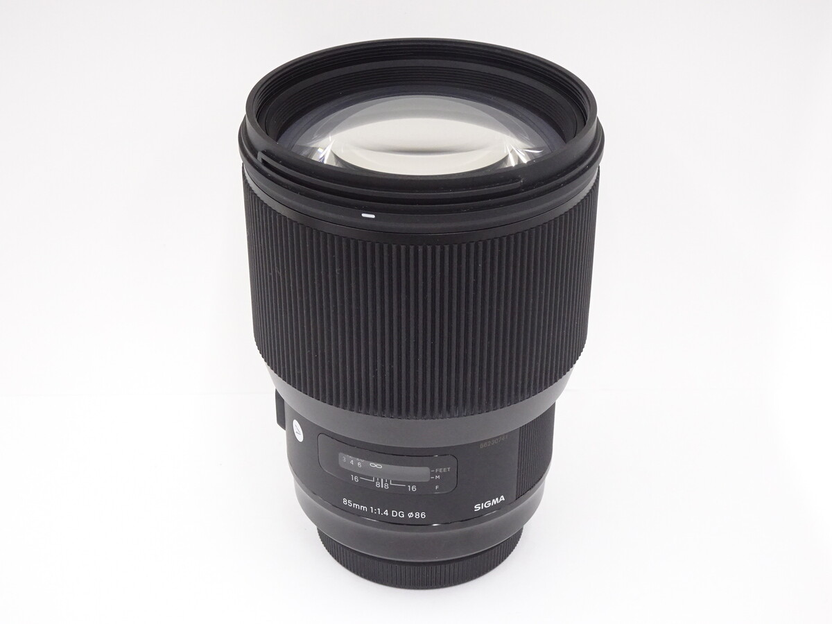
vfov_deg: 27.0
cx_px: 416
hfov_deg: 35.5
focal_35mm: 54
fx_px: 1298
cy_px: 312
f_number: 4.5
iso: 500
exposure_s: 1/60
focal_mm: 9.18
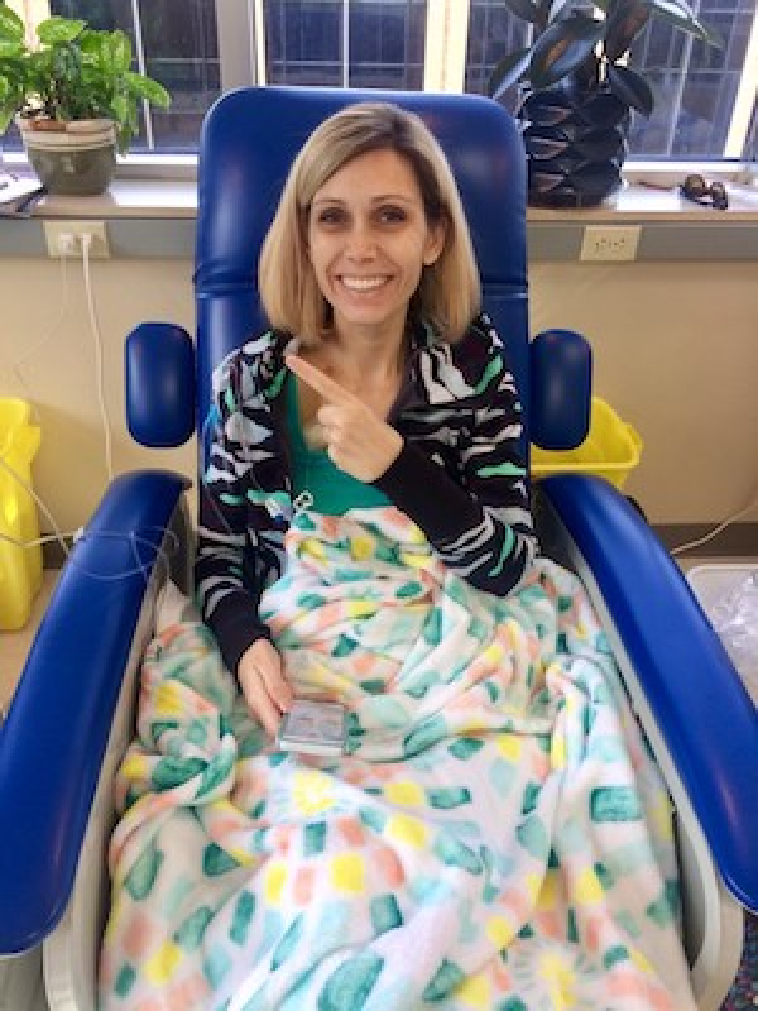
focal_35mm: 29
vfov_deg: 61.7
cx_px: 379
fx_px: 847
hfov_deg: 48.2
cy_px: 506
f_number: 2.2
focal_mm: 4.15
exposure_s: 1/30
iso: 50
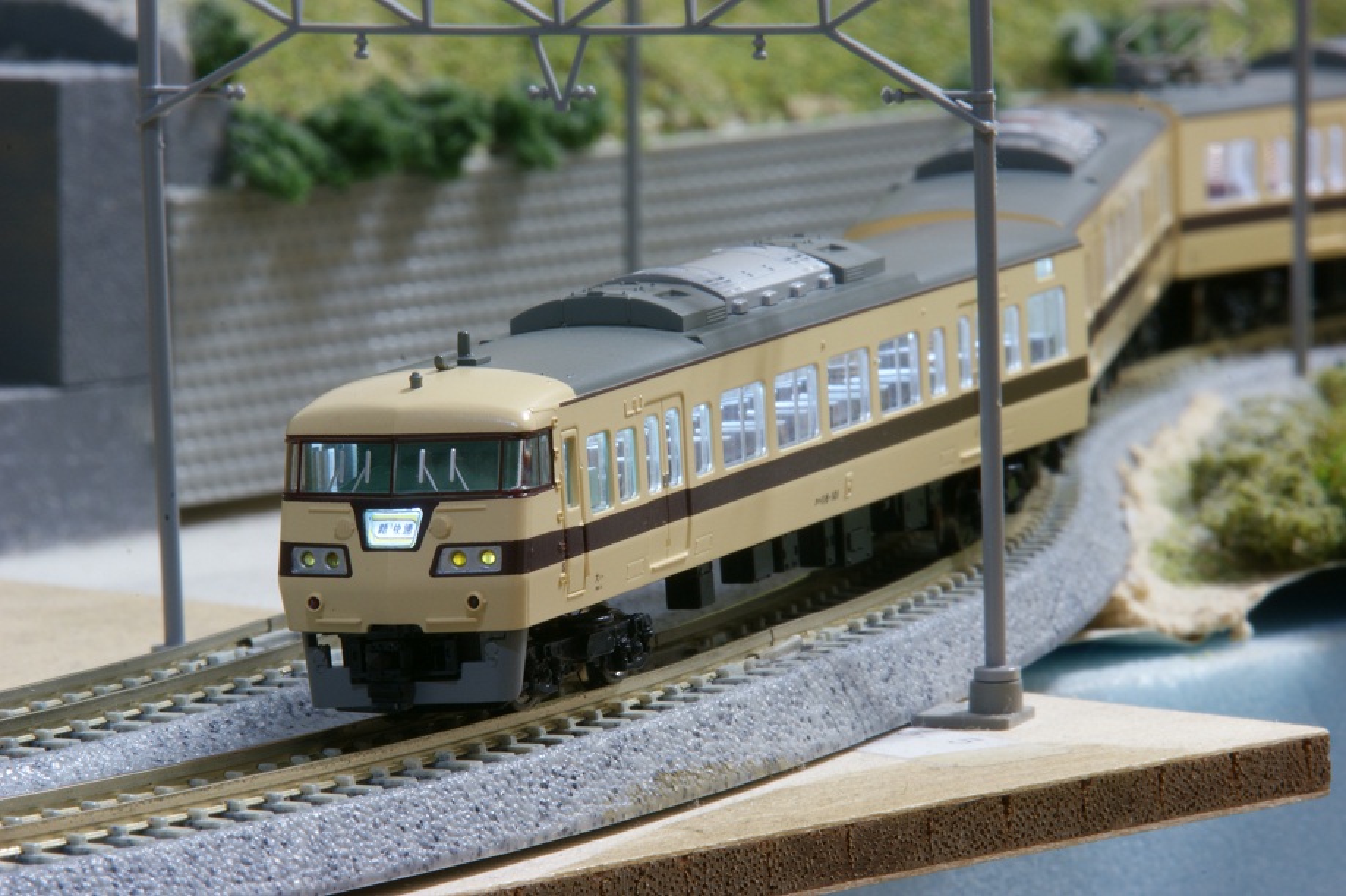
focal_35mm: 450
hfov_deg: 4.6
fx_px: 16818
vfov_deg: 3.1
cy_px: 448
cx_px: 673
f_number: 40
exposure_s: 15
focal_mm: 300
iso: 100
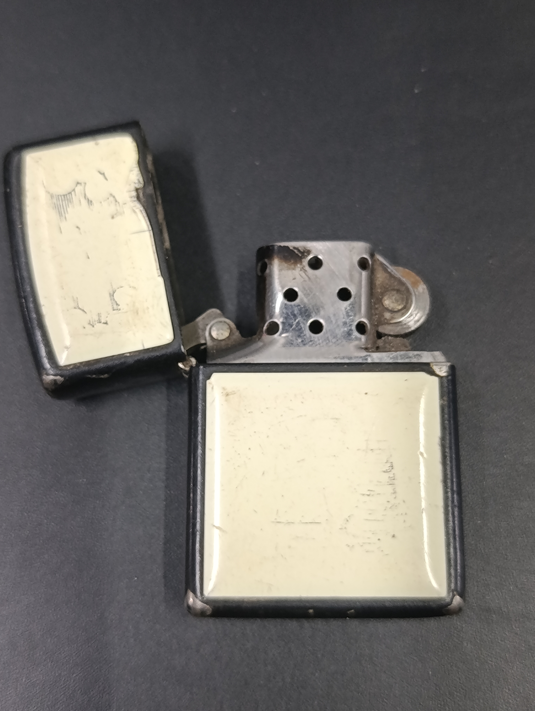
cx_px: 268
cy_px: 356
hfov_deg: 36.0
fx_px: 822
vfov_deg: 46.7
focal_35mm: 40
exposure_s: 1/33.3
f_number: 1.65
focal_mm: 6.11
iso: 1159
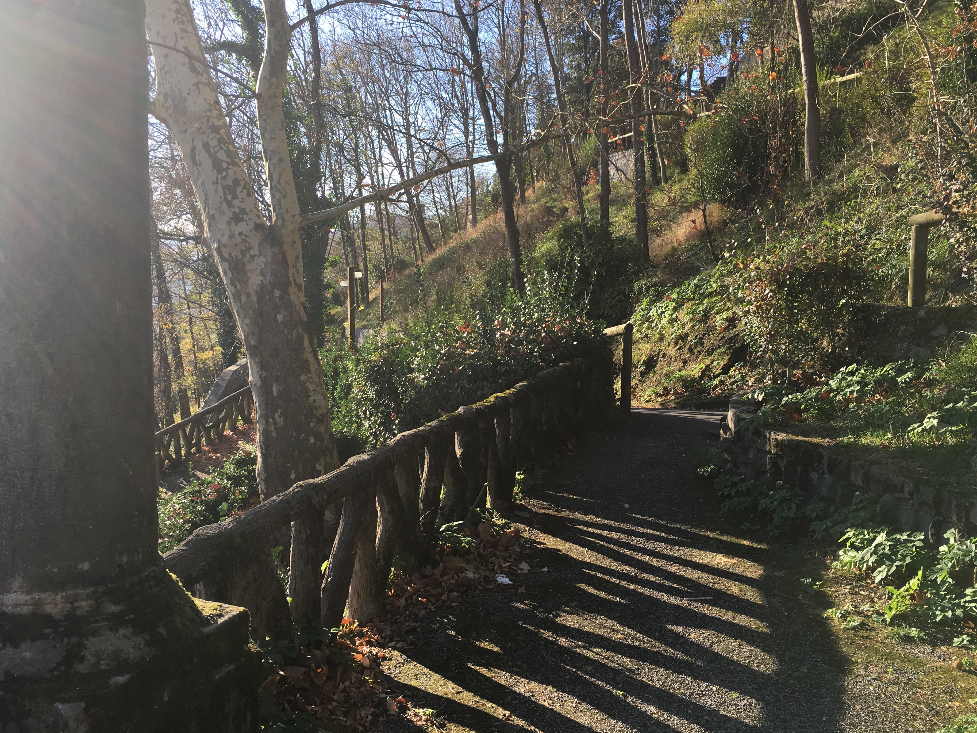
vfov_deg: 44.1
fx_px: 903
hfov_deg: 56.8
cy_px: 330
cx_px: 516
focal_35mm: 32
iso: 25
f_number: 2.2
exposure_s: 1/403
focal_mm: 4.15
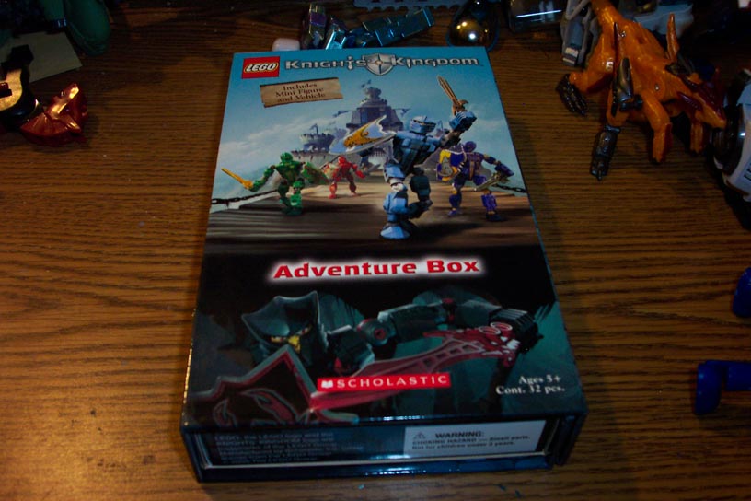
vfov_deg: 37.9
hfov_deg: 54.4
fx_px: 730
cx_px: 376
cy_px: 250
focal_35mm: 35
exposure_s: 1/30
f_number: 2.8
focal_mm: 7.5
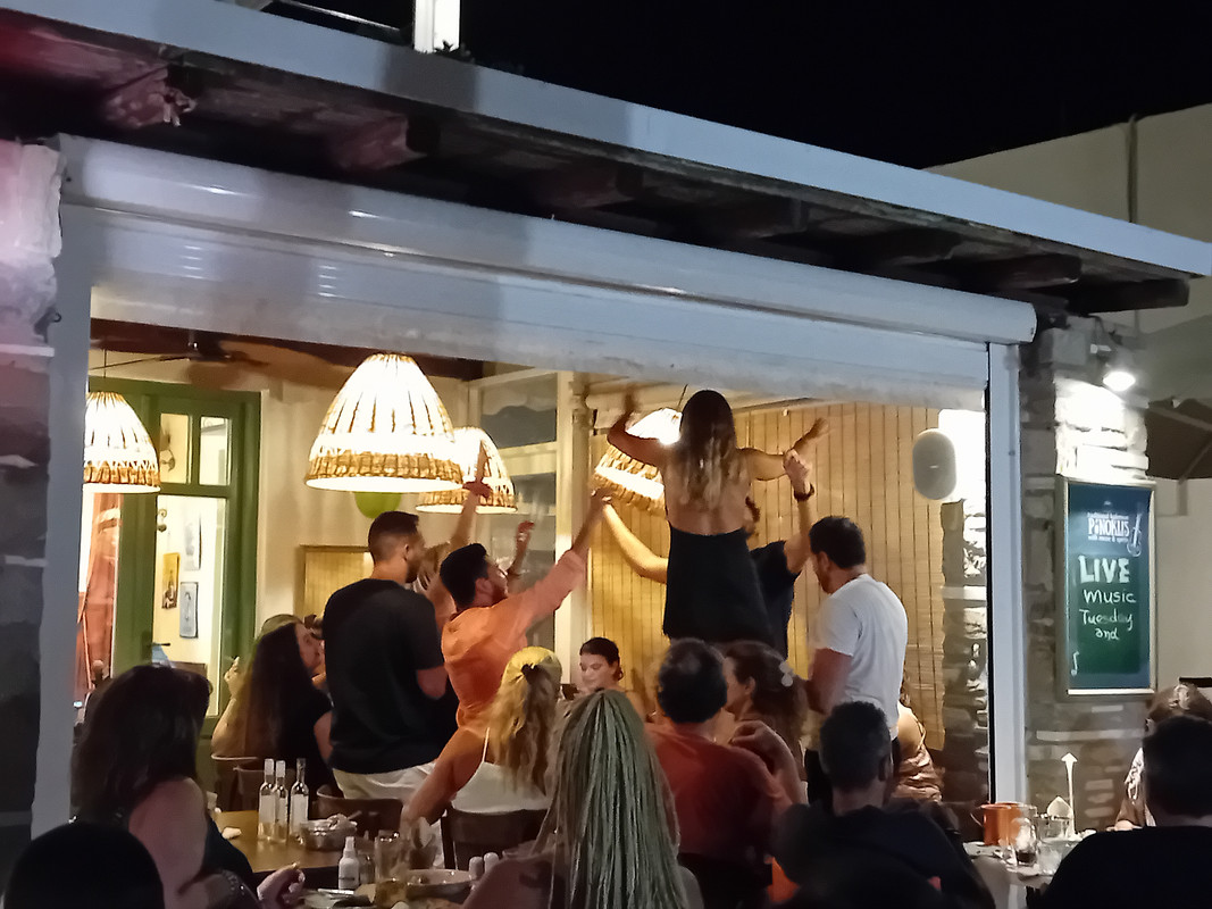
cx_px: 606
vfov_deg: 53.1
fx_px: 910
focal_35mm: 26
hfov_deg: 67.3
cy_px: 454
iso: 5000
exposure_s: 1/15.2
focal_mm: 3.98
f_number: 1.8
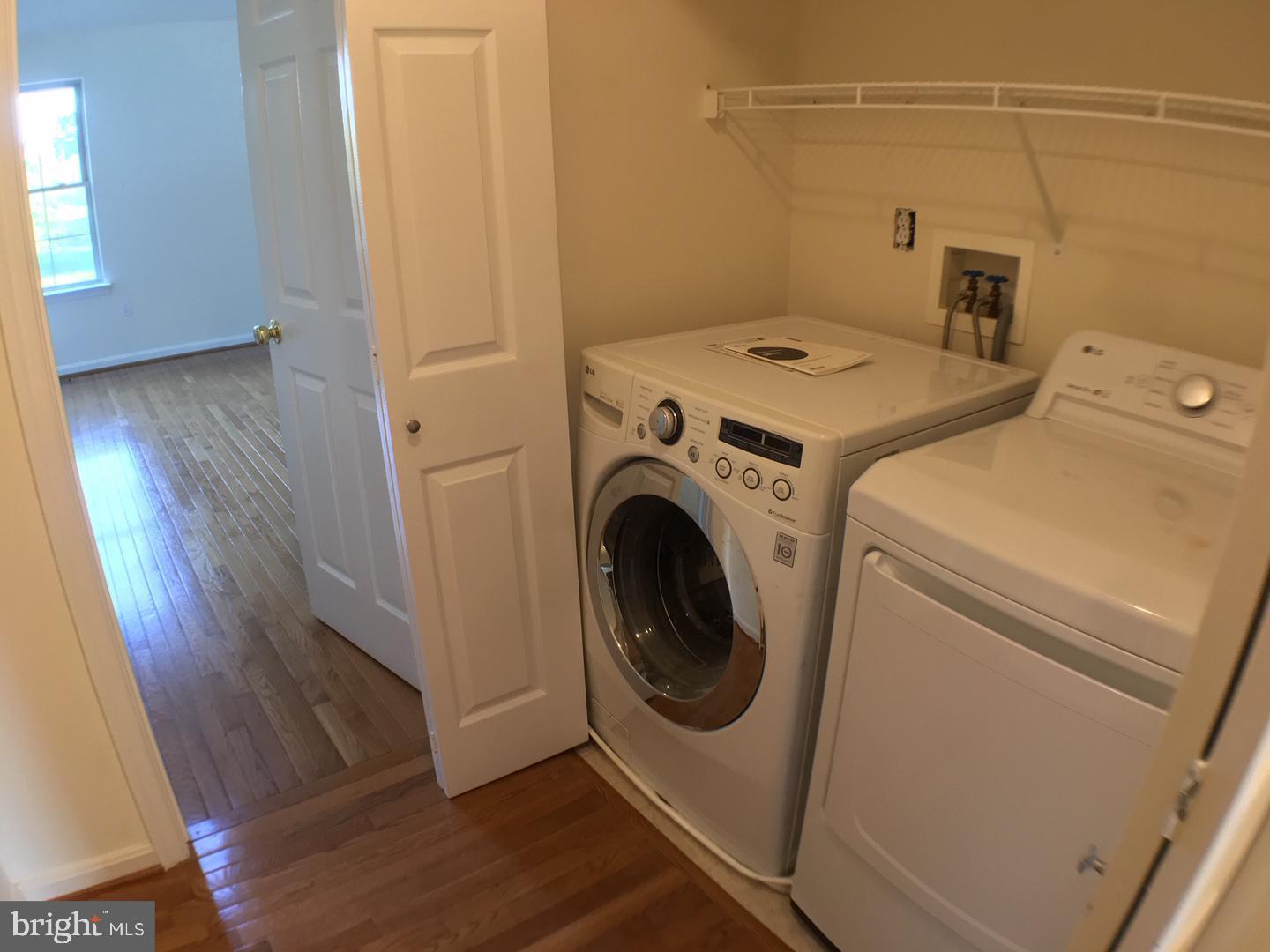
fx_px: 1064
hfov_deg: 61.7
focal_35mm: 29
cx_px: 635
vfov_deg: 48.2
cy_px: 476
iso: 125
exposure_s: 1/30
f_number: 2.2
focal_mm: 4.15
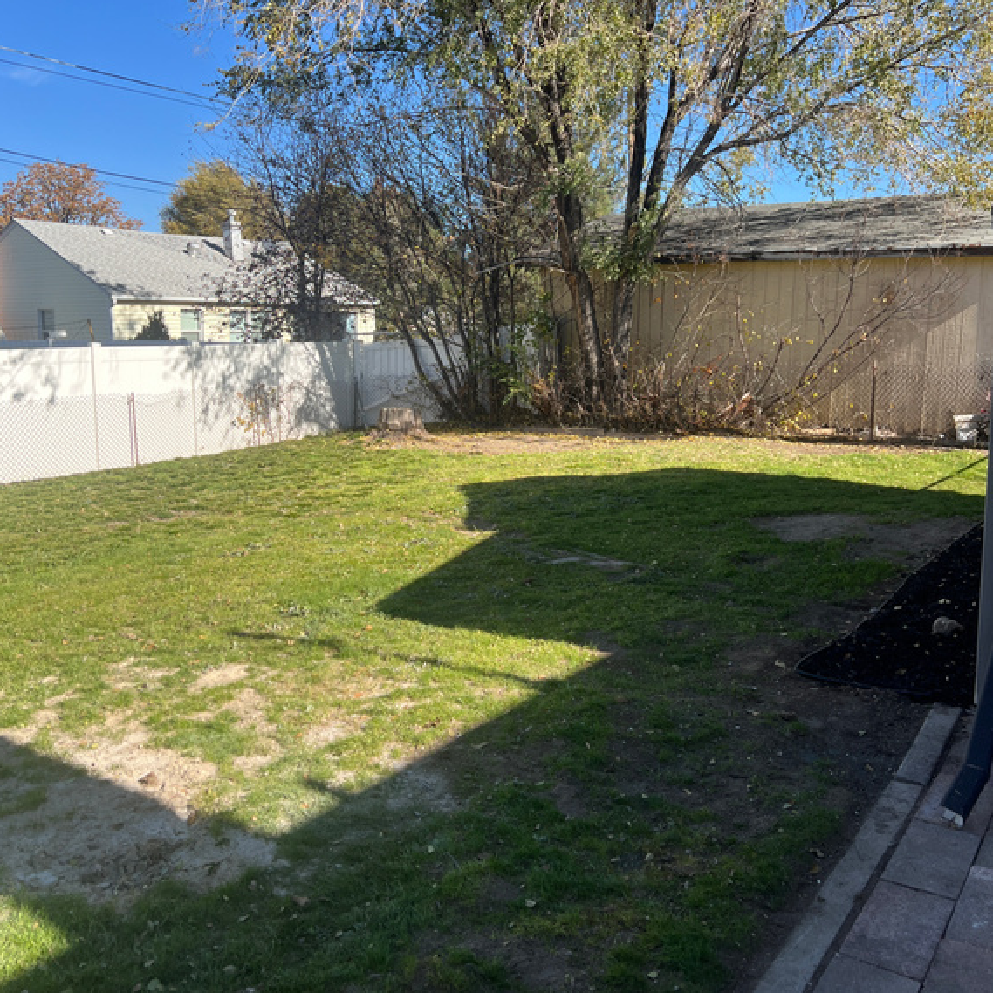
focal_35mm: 31
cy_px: 436
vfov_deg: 52.4
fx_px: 1006
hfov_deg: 52.5
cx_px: 492
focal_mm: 5.7
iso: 50
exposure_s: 1/2083
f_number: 1.5
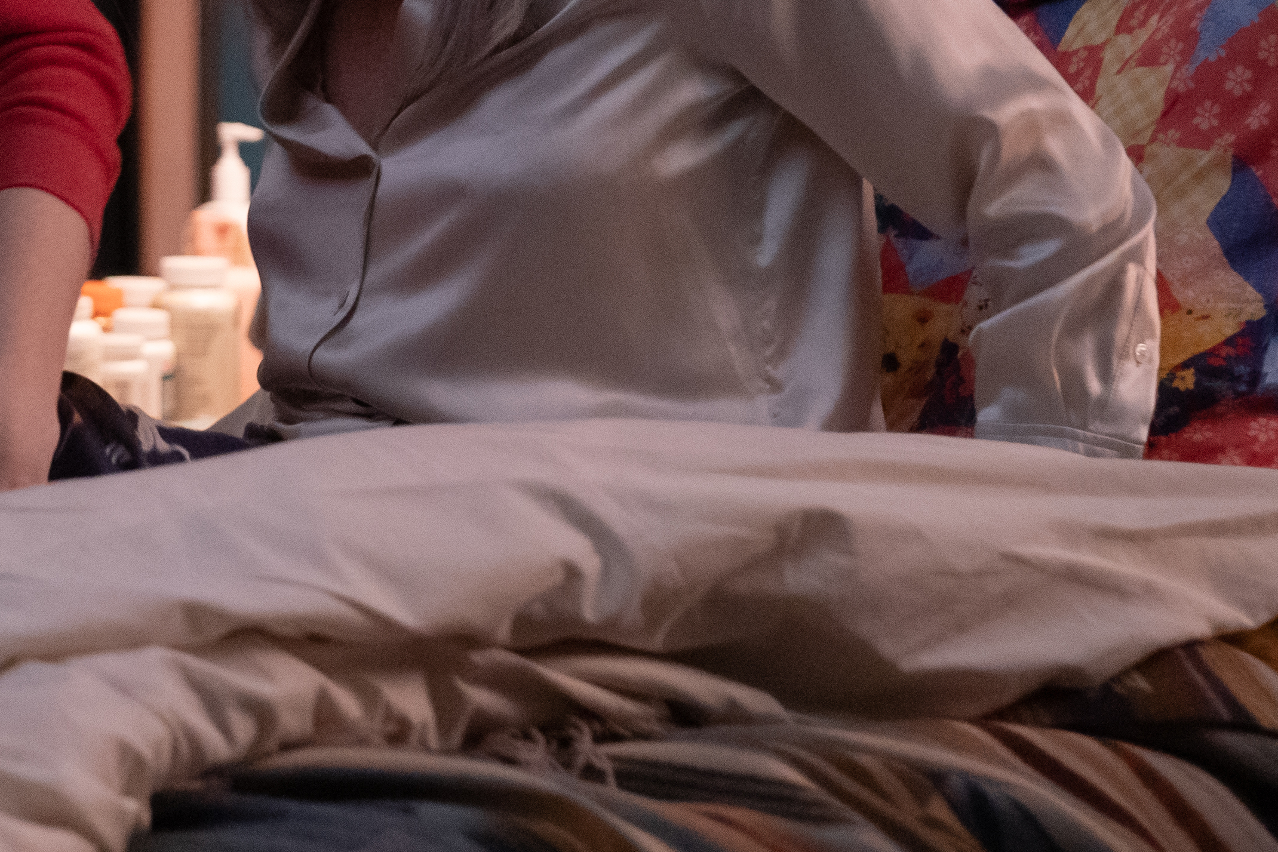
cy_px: -5
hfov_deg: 12.7
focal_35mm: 157
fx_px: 5573
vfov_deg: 8.7
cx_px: -295
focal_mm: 56
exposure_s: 1/80
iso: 8000
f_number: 2.8
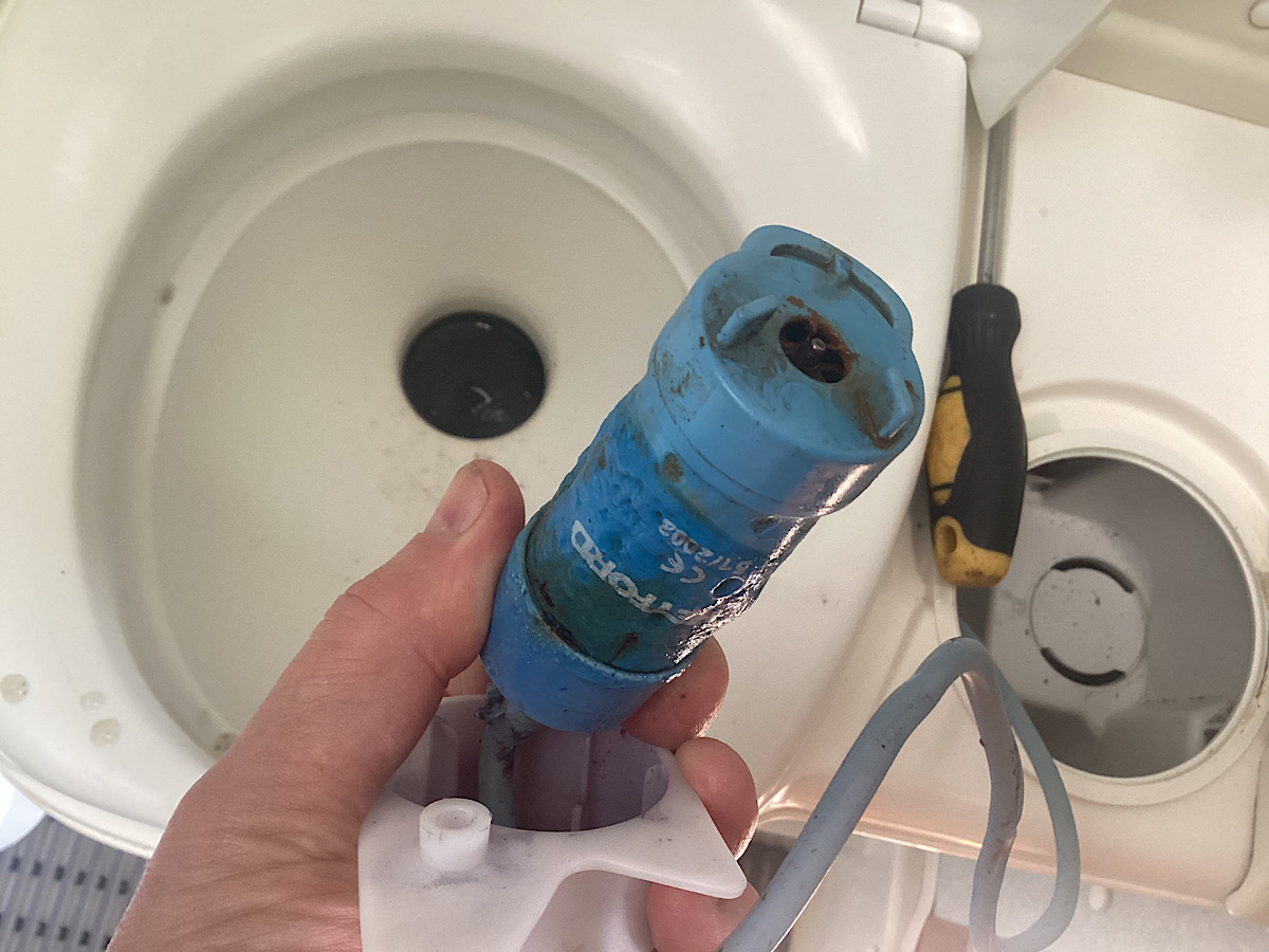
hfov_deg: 58.4
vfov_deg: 45.4
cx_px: 634
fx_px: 1136
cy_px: 476
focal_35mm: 31
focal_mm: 3.3
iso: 200
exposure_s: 1/60
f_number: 2.4
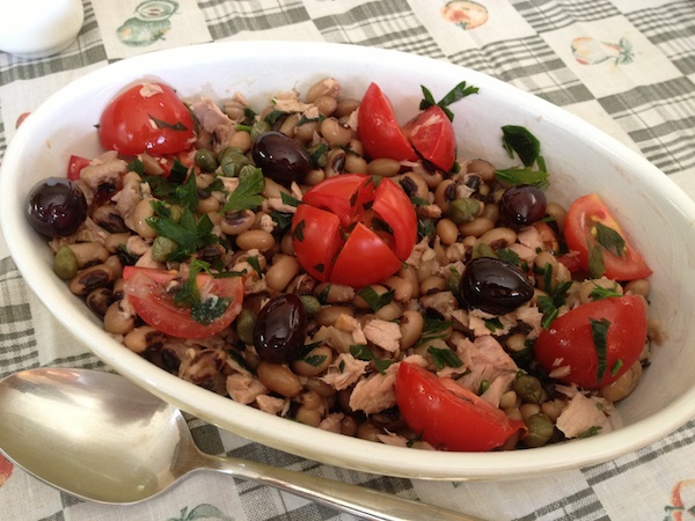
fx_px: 703
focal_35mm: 35
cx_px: 348
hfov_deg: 52.6
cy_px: 260
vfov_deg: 40.7
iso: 160
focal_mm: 4.28
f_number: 2.4
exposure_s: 1/20
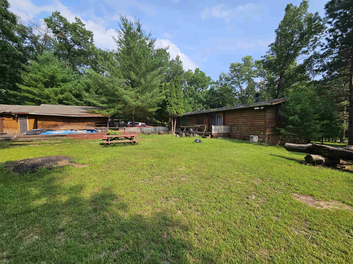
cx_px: 176
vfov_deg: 89.9
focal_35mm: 13
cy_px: 132
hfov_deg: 106.2
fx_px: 133
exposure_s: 1/1513
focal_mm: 2.2
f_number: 2.2
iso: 50
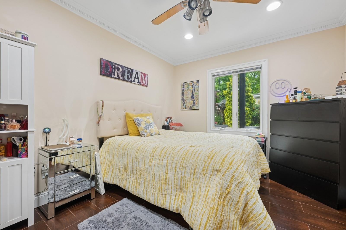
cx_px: 173
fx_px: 135
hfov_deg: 104.3
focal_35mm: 14
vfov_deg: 81.2
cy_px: 115
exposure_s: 1/3
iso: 100
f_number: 11
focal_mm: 14
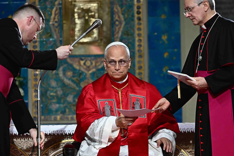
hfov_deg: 4.7
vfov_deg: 3.2
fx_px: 2826
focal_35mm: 435
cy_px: 78
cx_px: 117
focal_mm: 290
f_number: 5.6
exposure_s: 1/400
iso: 4000
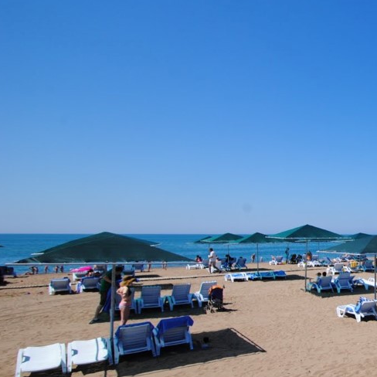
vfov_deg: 53.3
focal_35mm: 30
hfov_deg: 41.5
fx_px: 370
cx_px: 426
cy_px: 239
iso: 100
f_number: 9
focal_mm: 10
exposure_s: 1/320
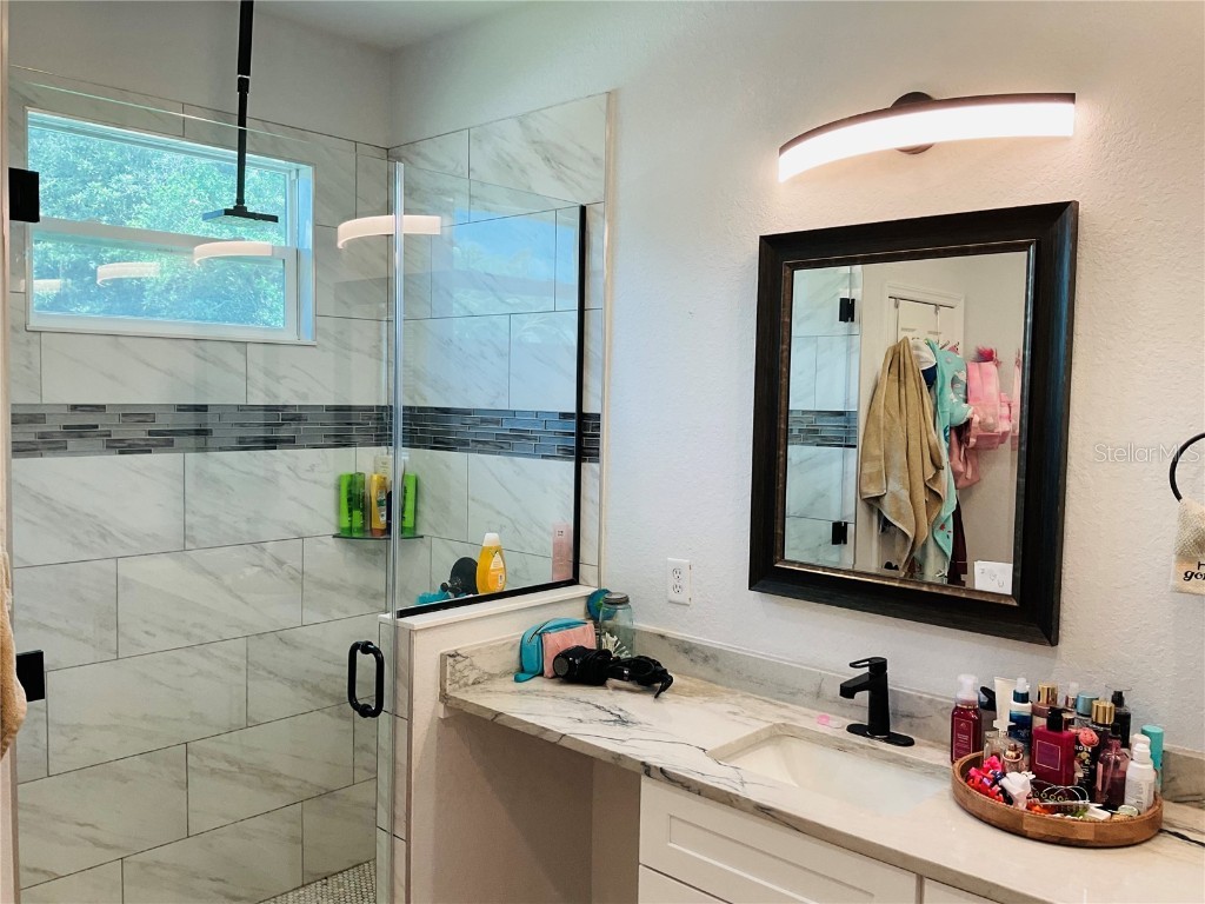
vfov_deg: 48.2
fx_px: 1010
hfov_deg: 61.7
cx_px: 602
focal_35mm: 29
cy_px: 452
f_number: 1.8
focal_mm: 3
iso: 64
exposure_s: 1/120
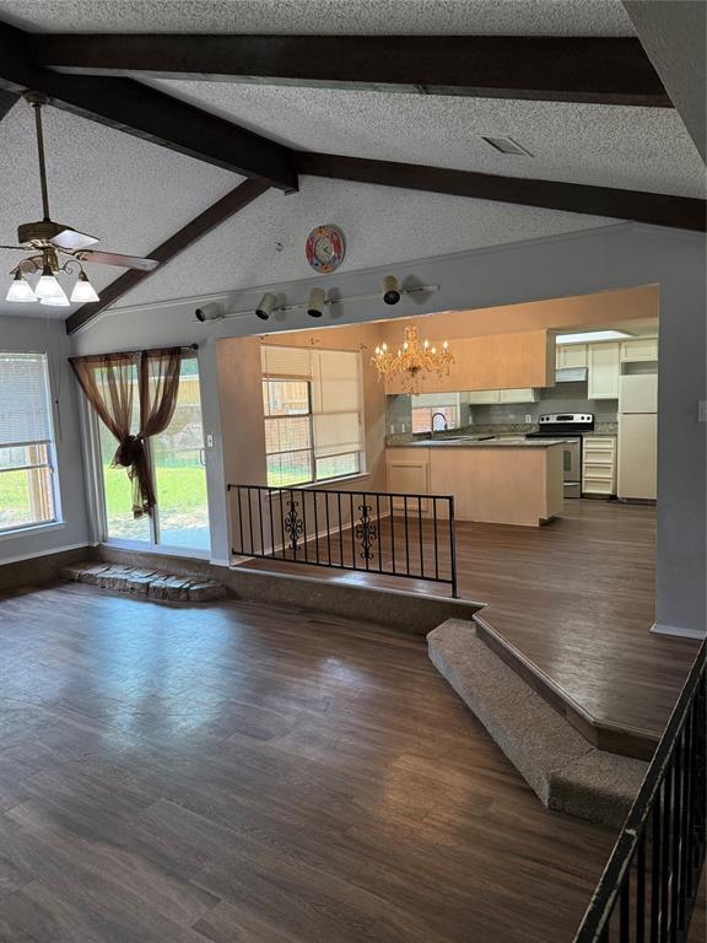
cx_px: 354
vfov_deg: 71.6
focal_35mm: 24
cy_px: 472
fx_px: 654
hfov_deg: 56.8
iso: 200
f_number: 1.78
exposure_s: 1/150
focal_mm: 6.76
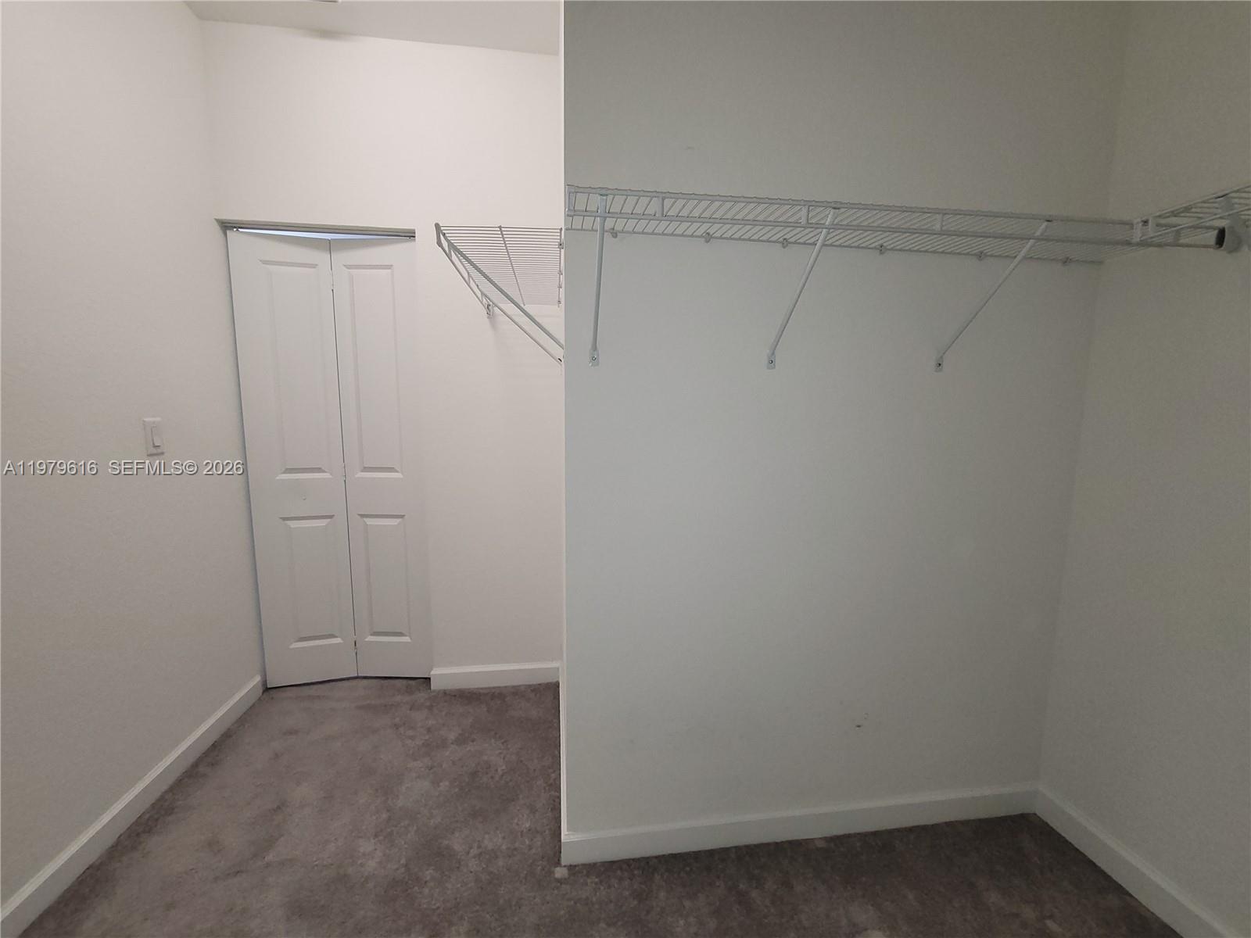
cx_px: 626
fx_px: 470
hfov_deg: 106.2
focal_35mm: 13
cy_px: 469
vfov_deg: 89.9
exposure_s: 1/60
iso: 200
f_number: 2.2
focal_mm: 2.2
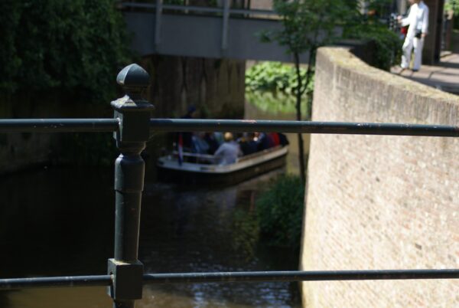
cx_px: 230
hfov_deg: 19.4
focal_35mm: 105
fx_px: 1341
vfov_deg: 13.1
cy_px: 154
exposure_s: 1/250
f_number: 5.6
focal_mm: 70
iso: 100
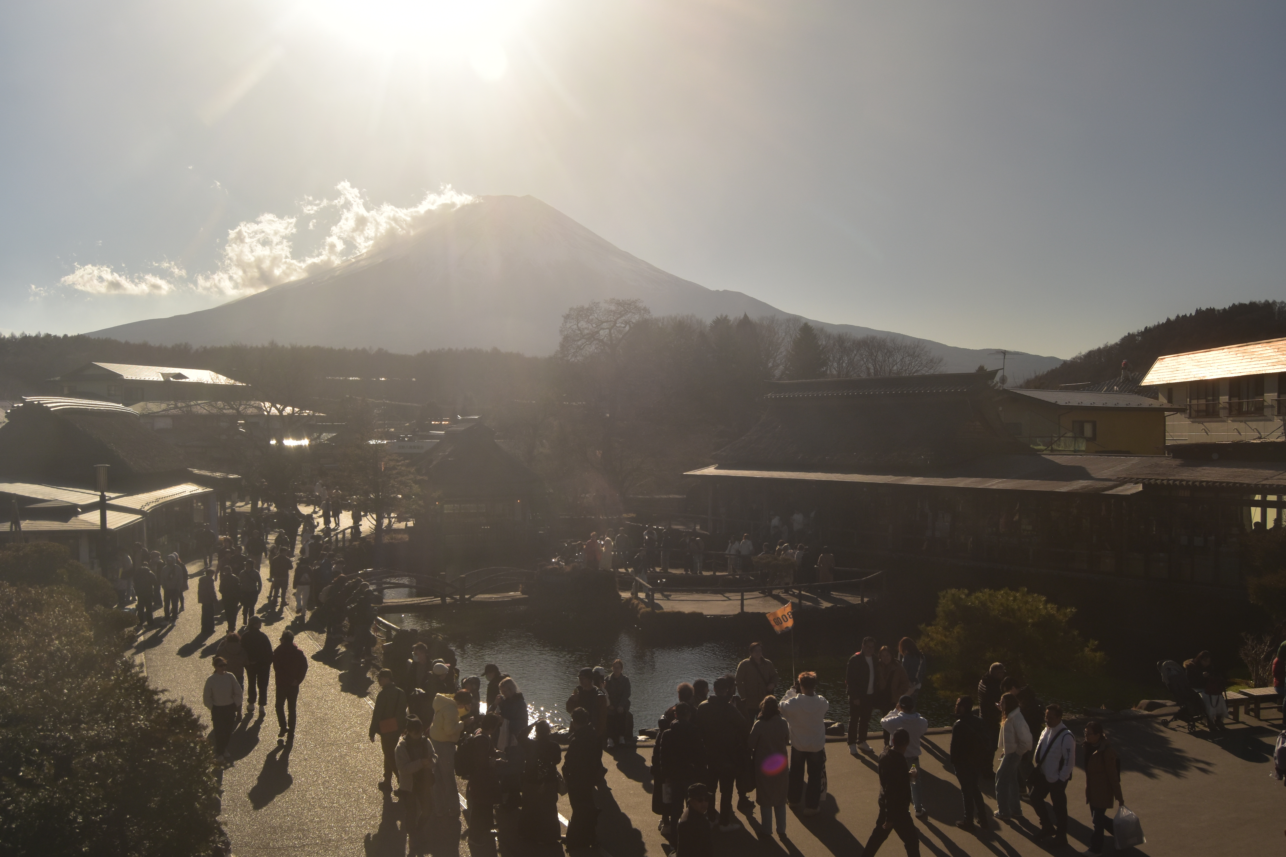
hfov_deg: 24.6
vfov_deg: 16.6
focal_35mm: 82
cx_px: 643
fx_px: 2947
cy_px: 428
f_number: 11
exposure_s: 1/500
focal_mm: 55
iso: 200
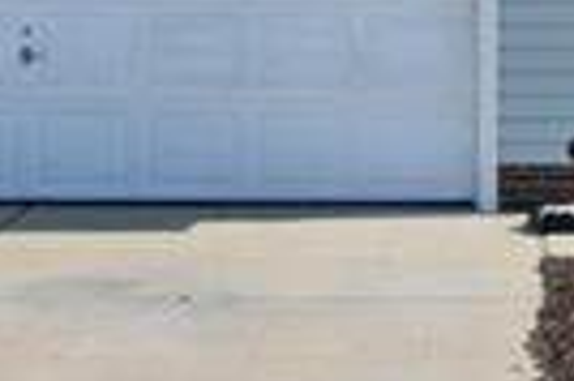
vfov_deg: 7.3
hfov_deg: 10.9
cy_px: -165
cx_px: 745
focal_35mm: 184
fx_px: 2930
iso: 160
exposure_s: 1/1600
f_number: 4
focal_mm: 24
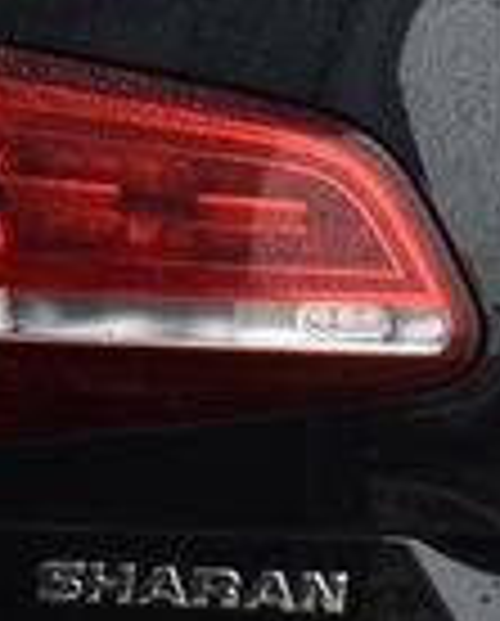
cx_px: 1243
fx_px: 5642
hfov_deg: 4.9
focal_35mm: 306
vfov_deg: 6.3
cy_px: 310
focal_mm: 44
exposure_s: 1/100
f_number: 5
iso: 500
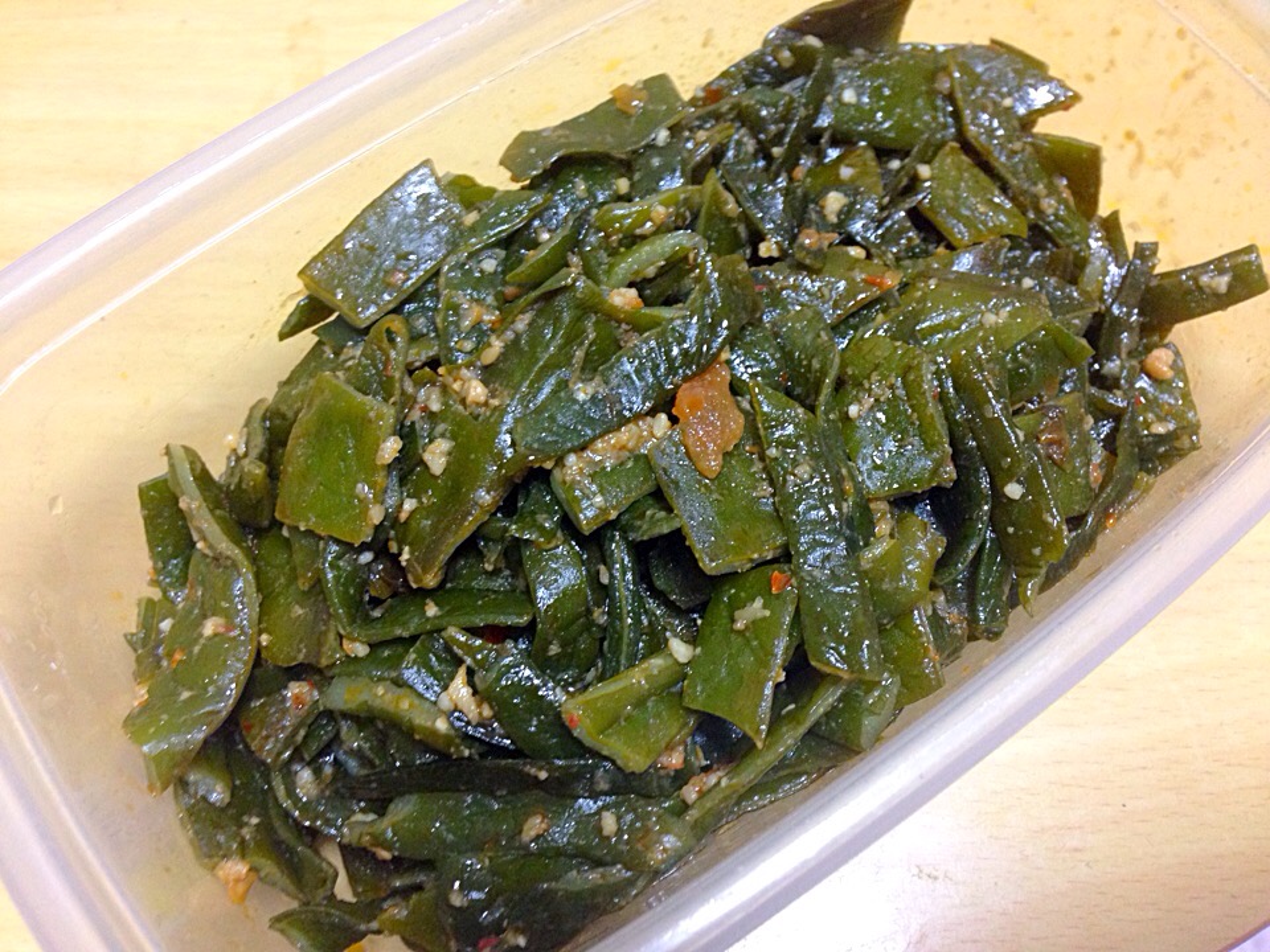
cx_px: 635
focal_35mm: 33
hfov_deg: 55.4
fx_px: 1211
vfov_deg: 42.9
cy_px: 476
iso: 200
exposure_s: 1/20
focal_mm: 4.12
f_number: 2.4
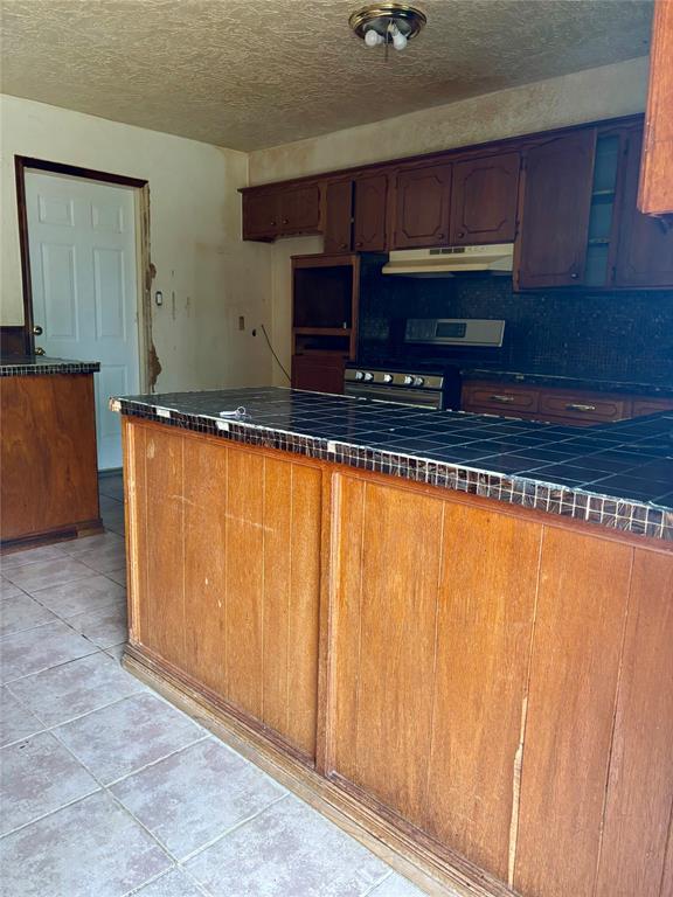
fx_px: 674
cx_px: 336
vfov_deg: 67.3
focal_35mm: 26
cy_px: 448
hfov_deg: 53.1
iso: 250
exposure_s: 1/60
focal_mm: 5.96
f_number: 1.6
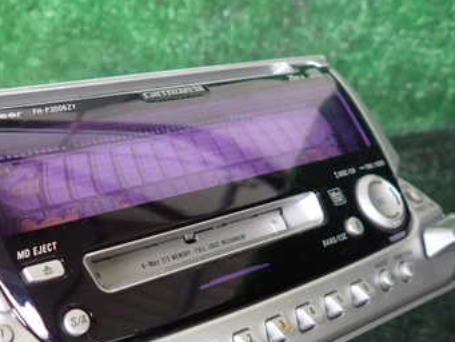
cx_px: 119
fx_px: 579
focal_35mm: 44
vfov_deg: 32.5
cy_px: 242
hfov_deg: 41.8
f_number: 2
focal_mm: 4.5
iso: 200
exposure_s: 1/50
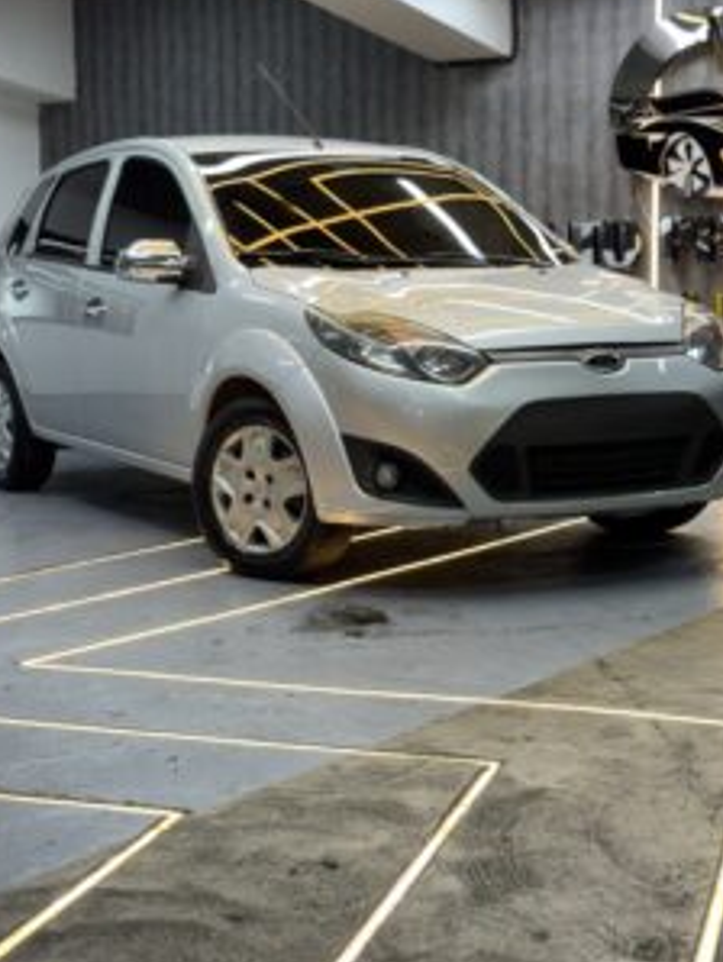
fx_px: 1669
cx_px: 358
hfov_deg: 24.4
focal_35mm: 60
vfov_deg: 32.1
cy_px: 402
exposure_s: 1/120
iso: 64
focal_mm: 6.76
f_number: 1.78
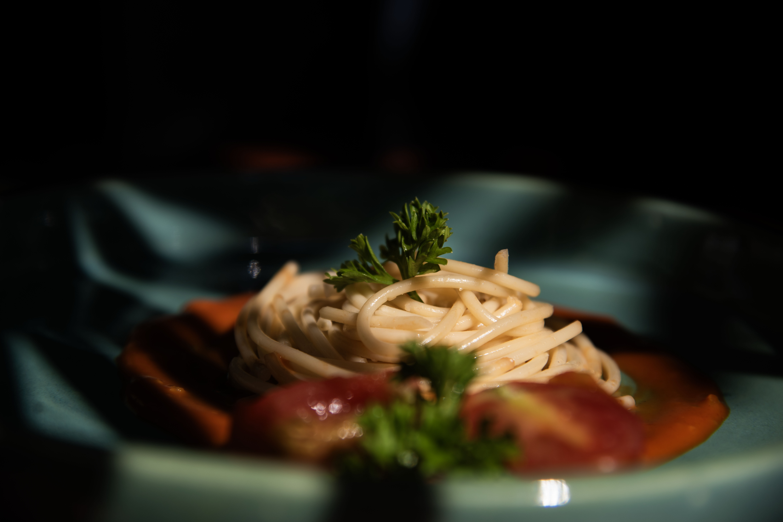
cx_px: 392
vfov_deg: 14.0
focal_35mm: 98
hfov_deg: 20.8
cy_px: 261
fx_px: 2132
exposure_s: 1/1250
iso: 100
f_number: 4.5
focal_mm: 98
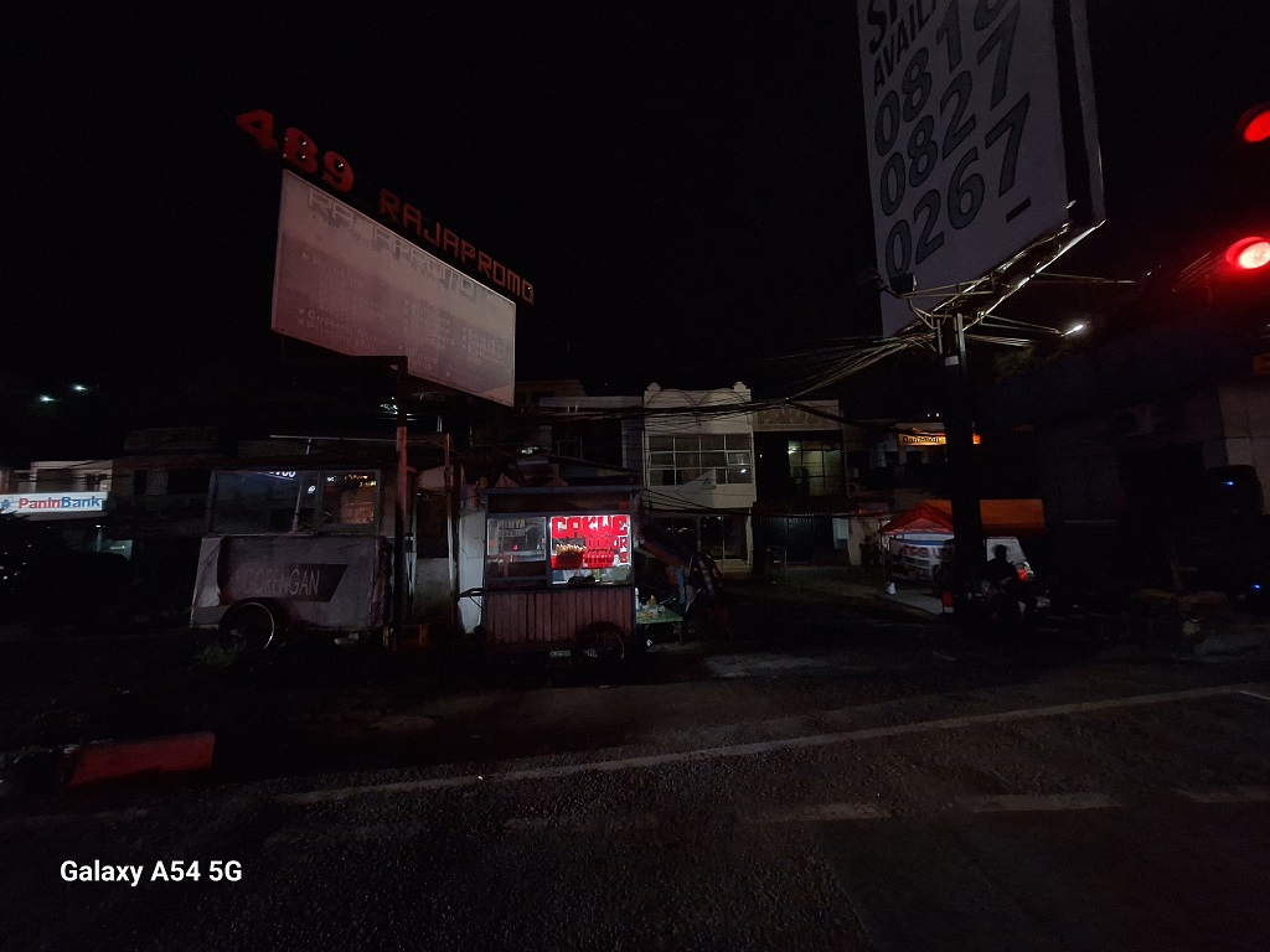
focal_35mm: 13
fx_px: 477
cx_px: 635
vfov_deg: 89.9
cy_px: 476
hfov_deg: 106.2
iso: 1600
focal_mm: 1.74
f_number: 2.2
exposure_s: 1/4
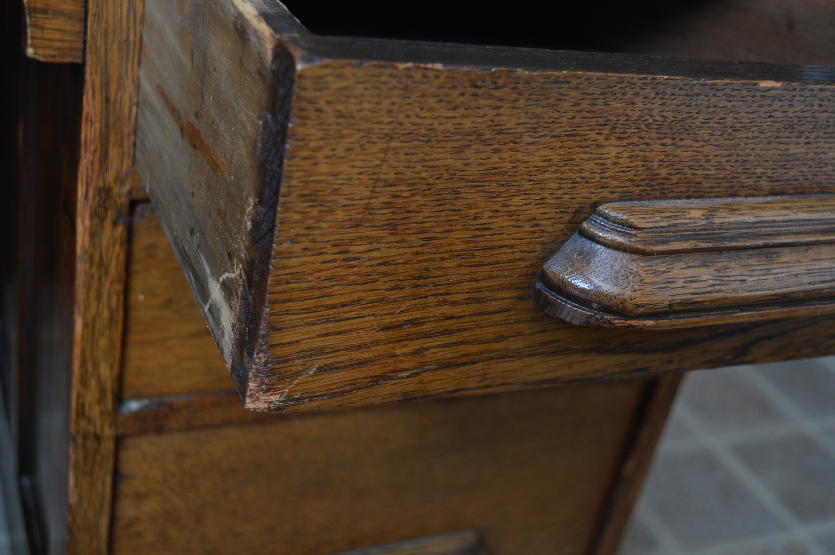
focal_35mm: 46
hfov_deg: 42.4
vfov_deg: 28.9
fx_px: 1078
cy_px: 278
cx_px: 418
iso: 200
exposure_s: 1/160
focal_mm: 31
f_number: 4.2
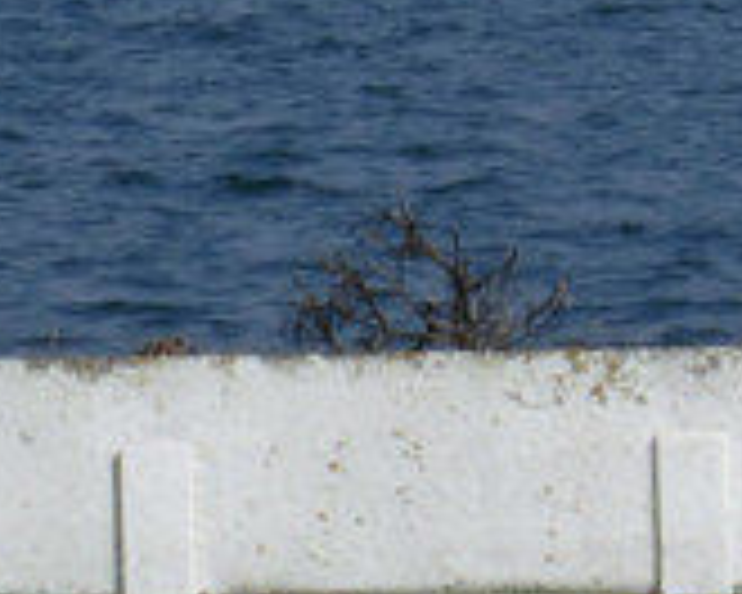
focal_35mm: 758
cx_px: 693
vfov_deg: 2.0
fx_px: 16646
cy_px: -88
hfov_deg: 2.6
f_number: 5.9
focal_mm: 22.8
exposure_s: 1/400
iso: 80
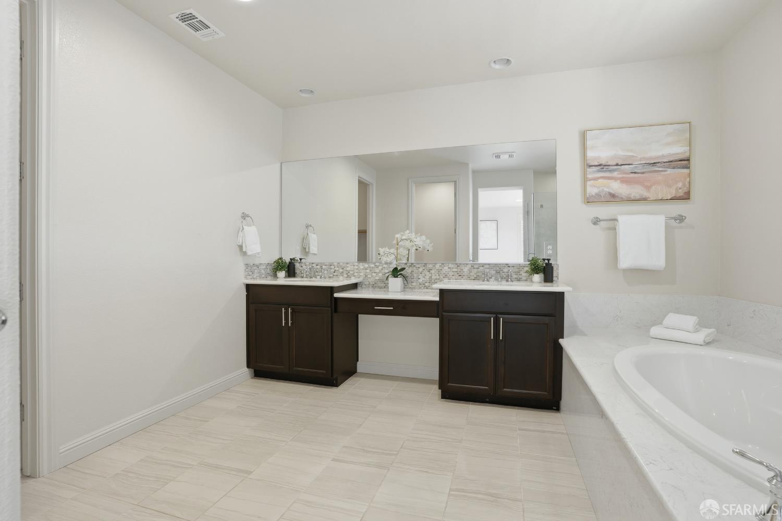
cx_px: 391
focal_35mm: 16
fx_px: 348
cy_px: 260
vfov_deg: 73.7
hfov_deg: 96.7
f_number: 9
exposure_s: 1/80
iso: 250
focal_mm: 16
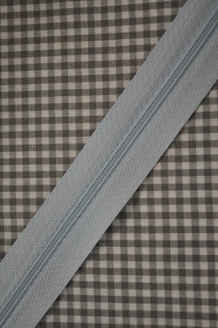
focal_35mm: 60
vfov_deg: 33.4
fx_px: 547
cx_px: 109
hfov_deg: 22.6
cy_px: 164
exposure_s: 1/60
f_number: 5.3
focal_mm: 40
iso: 560
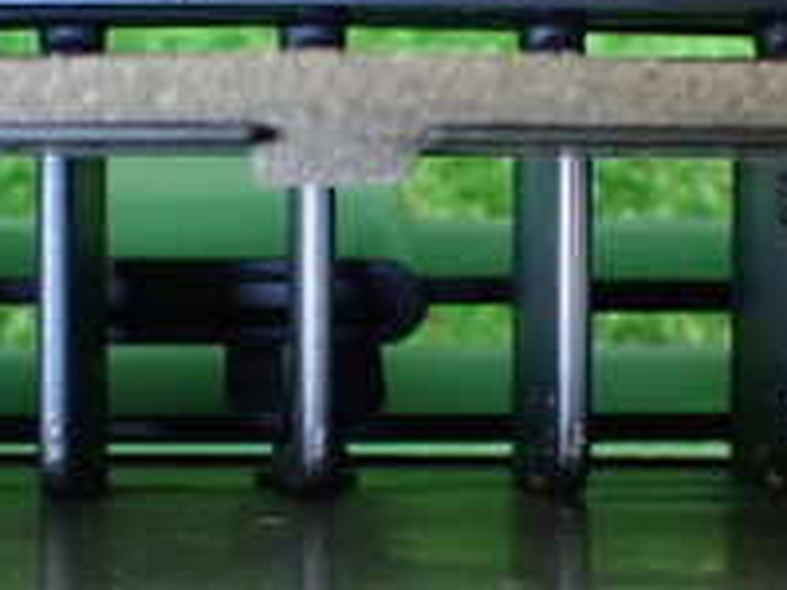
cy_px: 260
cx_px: 350
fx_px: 2046
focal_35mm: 90
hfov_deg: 21.8
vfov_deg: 16.4
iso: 800
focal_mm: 5.4
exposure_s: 1/40
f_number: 2.3
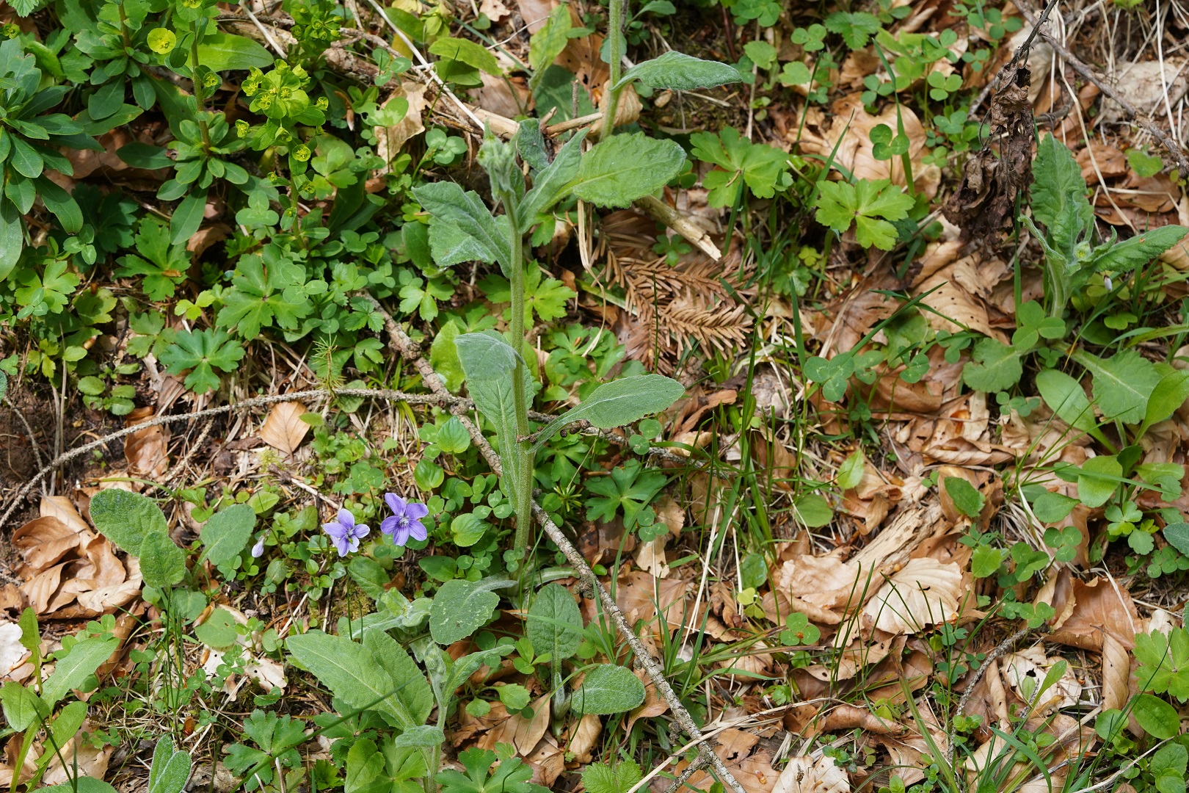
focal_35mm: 90
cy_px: 396
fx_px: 2972
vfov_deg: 15.2
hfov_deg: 22.6
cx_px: 594
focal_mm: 90
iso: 500
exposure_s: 1/160
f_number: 9
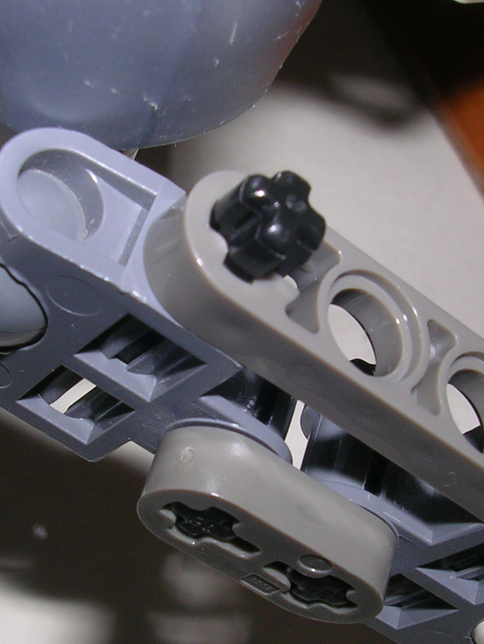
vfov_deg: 26.6
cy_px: 365
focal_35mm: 73
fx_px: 1360
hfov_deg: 20.2
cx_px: 218
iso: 50
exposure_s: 1/60.1
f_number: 5.6
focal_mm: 5.8
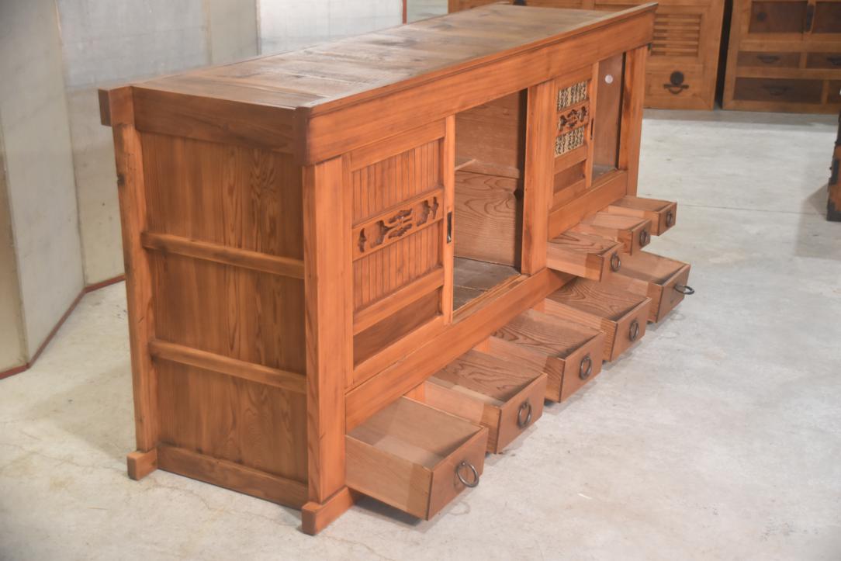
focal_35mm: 57
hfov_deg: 35.0
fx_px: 1332
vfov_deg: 23.8
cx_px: 420
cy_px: 280
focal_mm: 38
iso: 1800
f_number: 4.2
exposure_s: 1/60
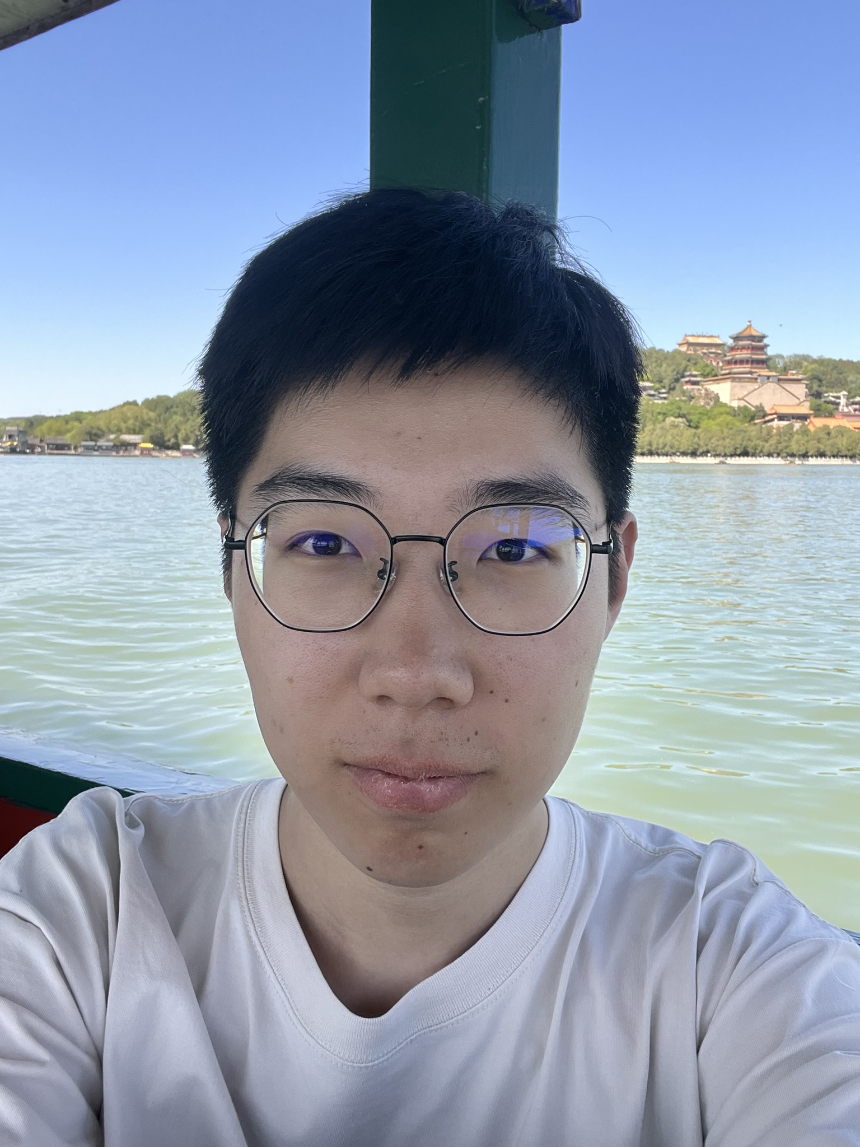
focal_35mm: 30
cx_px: 430
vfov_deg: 60.0
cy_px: 574
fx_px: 994
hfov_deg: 46.8
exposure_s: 1/195
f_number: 2.2
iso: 32
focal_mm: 2.71
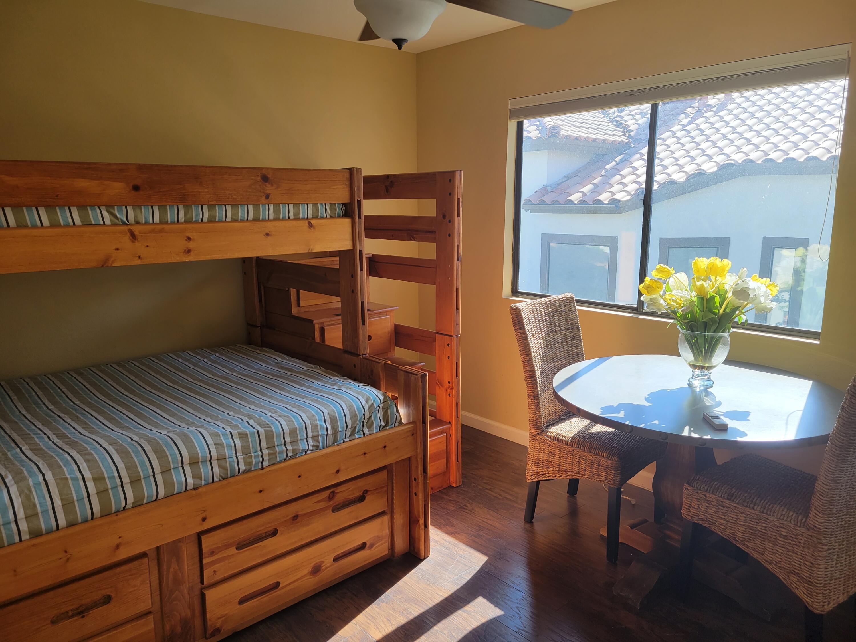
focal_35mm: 26
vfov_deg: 53.1
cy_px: 321
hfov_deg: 67.3
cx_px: 428
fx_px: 643
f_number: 1.8
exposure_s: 1/266
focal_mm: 5.4
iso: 40
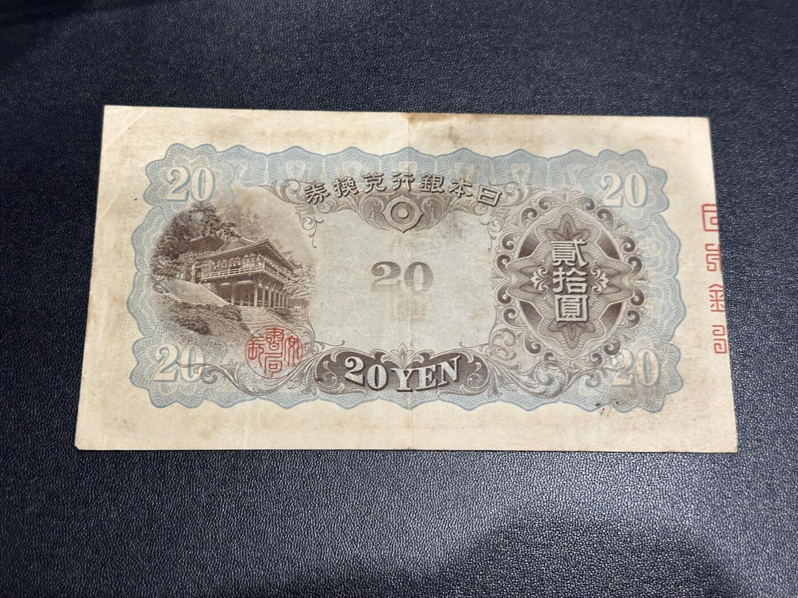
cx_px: 399
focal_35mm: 48
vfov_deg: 30.3
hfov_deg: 39.7
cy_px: 299
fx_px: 1107
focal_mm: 6.86
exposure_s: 1/50
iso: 160
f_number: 1.78
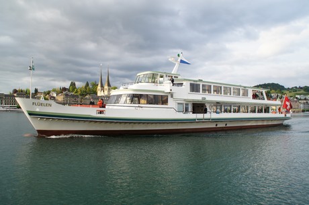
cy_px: 102
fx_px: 231
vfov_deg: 47.8
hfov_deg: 67.5
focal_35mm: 27
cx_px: 154
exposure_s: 1/40
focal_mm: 18
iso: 100
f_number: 8
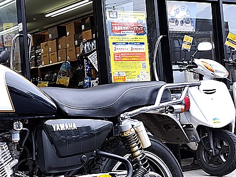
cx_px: -54
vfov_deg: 22.5
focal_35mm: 65
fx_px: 443
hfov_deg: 26.3
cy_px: 115
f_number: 1.8
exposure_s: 1/173
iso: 50
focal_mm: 5.23
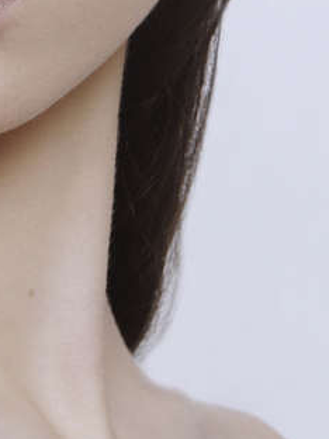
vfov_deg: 3.5
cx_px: -69
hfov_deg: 2.6
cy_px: -148
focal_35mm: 561
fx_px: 7114
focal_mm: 135
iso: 100
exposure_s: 1/125
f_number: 13
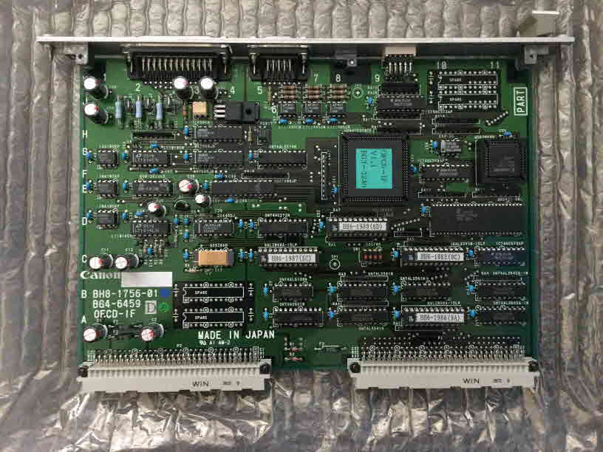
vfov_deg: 48.2
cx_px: 302
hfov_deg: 61.7
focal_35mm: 29
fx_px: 505
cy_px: 226
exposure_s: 1/15
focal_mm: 4.15
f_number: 2.2
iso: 400
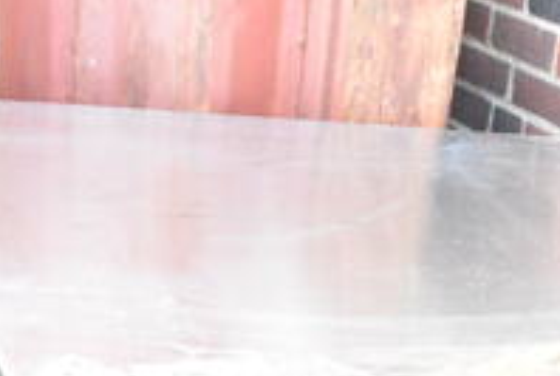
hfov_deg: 24.0
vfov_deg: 15.3
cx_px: 447
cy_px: 568
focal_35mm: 83
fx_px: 1294
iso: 6400
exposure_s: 1/160
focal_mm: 18
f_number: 5
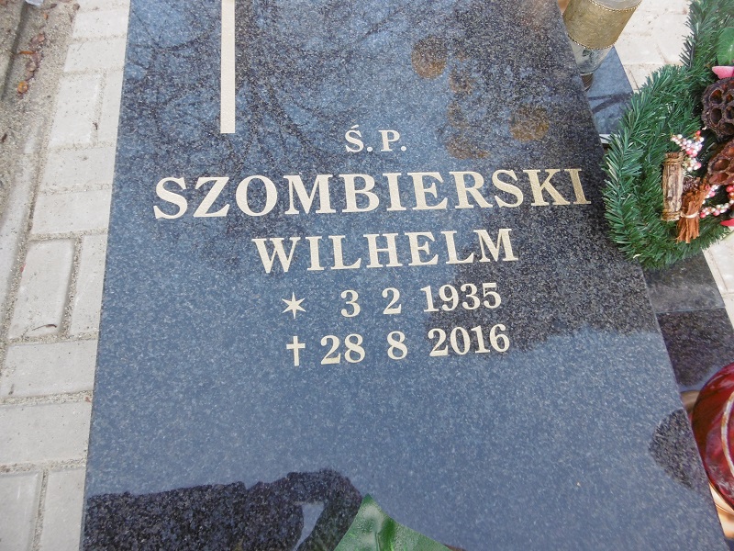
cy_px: 276
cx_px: 367
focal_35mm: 24
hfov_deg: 71.6
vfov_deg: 56.8
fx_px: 509
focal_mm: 4.3
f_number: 3.1
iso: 100
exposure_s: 1/80
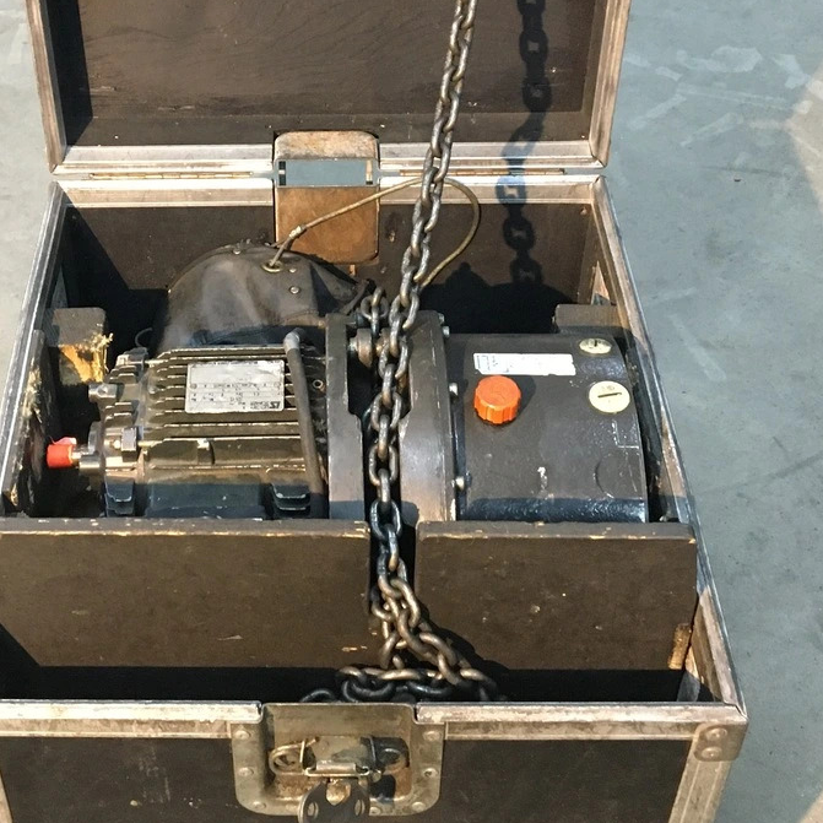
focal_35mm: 55
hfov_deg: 30.9
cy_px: 245
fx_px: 1479
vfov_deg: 30.7
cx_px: 275
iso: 200
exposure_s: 1/25
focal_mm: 4.15
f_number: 2.2
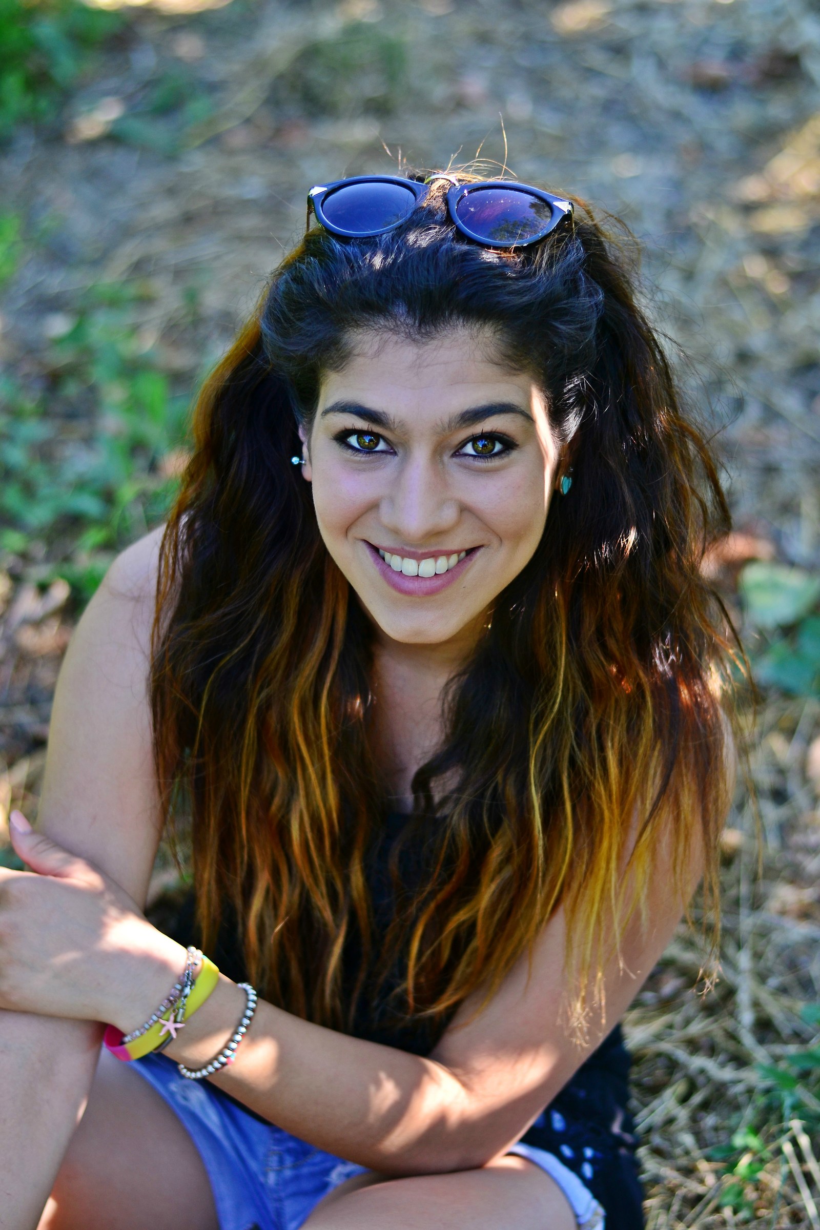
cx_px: 410
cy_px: 615
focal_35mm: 75
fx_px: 2562
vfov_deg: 27.0
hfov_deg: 18.2
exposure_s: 1/320
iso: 100
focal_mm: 50
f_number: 2.2
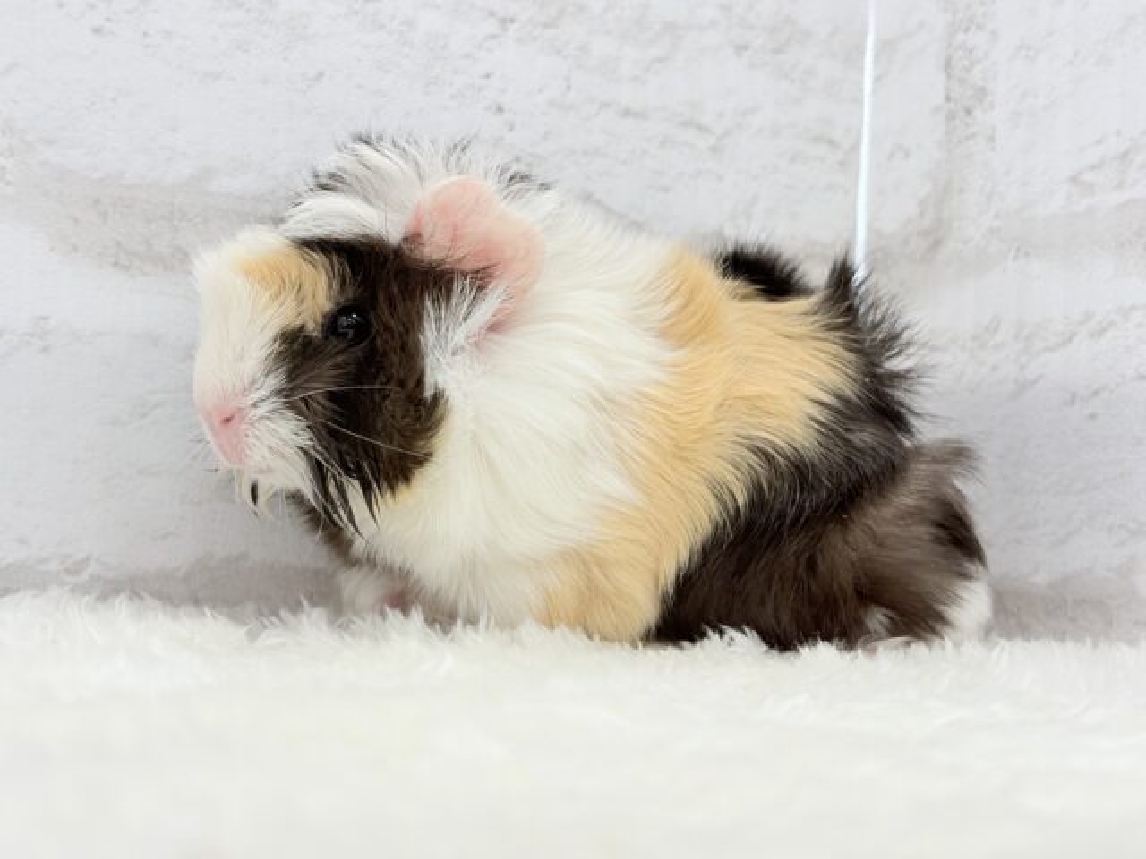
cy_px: 430
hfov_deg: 36.8
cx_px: 573
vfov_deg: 28.0
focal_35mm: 52
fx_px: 1722
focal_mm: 5.96
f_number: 1.6
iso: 40
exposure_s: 1/50
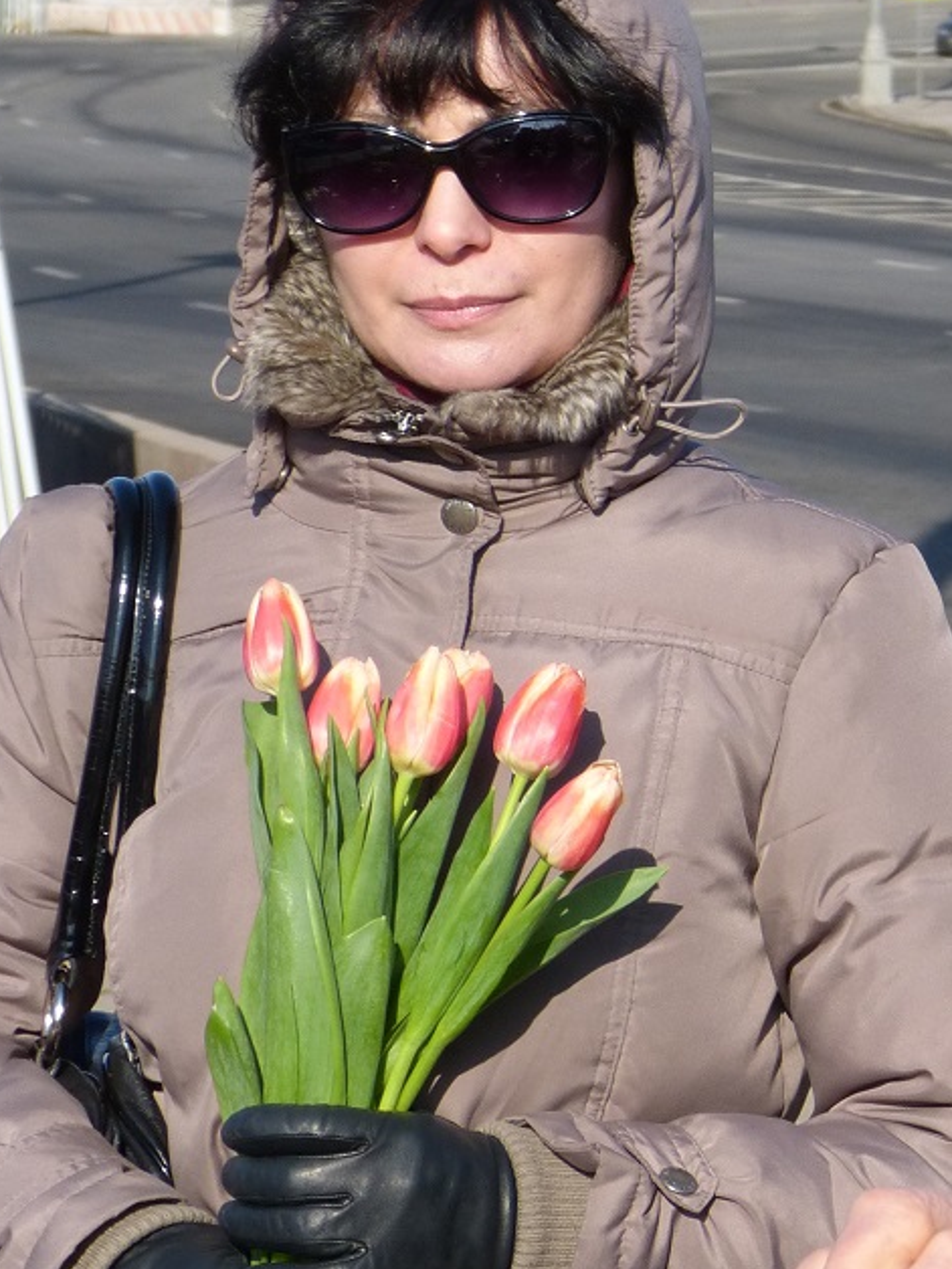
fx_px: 3154
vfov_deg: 22.8
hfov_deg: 17.2
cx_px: 518
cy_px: 578
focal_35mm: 86
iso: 100
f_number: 4
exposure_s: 1/1000
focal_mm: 13.5
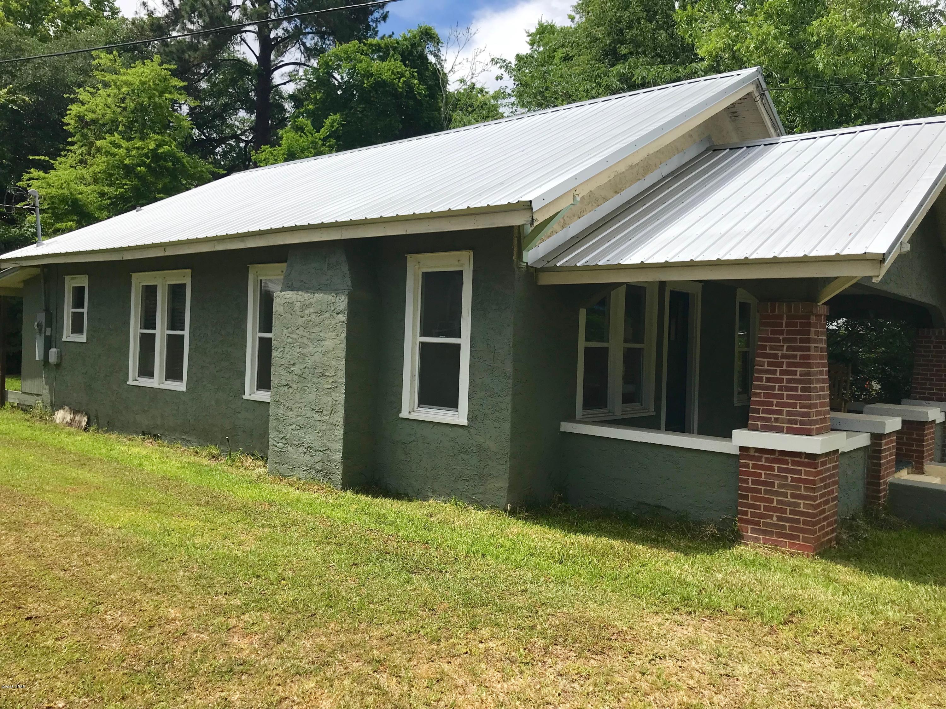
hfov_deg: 63.4
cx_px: 473
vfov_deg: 49.7
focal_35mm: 28
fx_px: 765
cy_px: 354
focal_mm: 3.99
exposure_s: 1/2994
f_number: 1.8
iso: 20
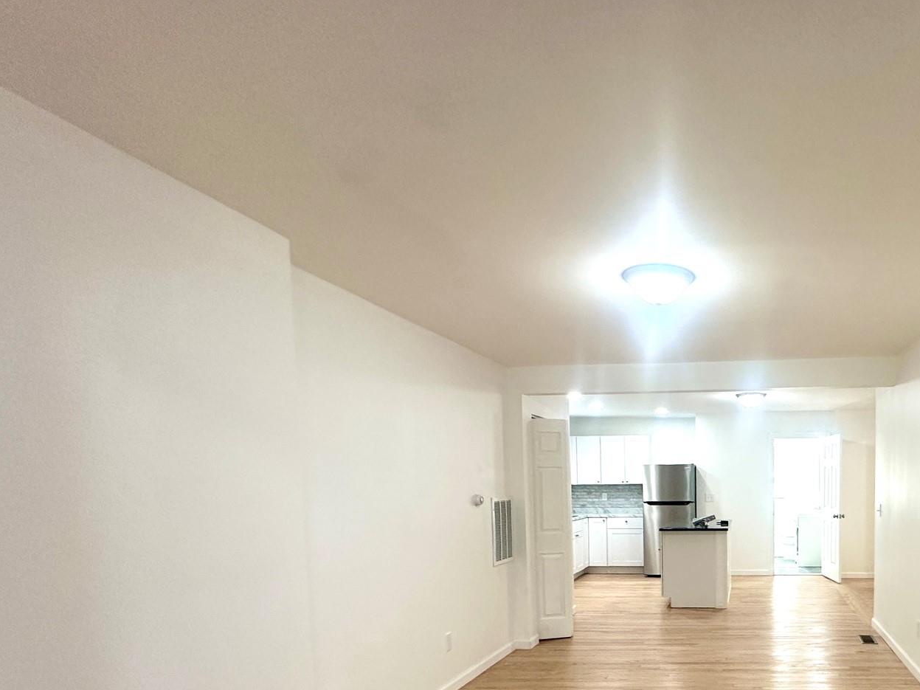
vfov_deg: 55.8
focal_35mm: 23
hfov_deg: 67.9
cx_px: 719
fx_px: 611
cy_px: 525
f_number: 2.2
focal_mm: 2.22
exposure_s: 1/120
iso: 200
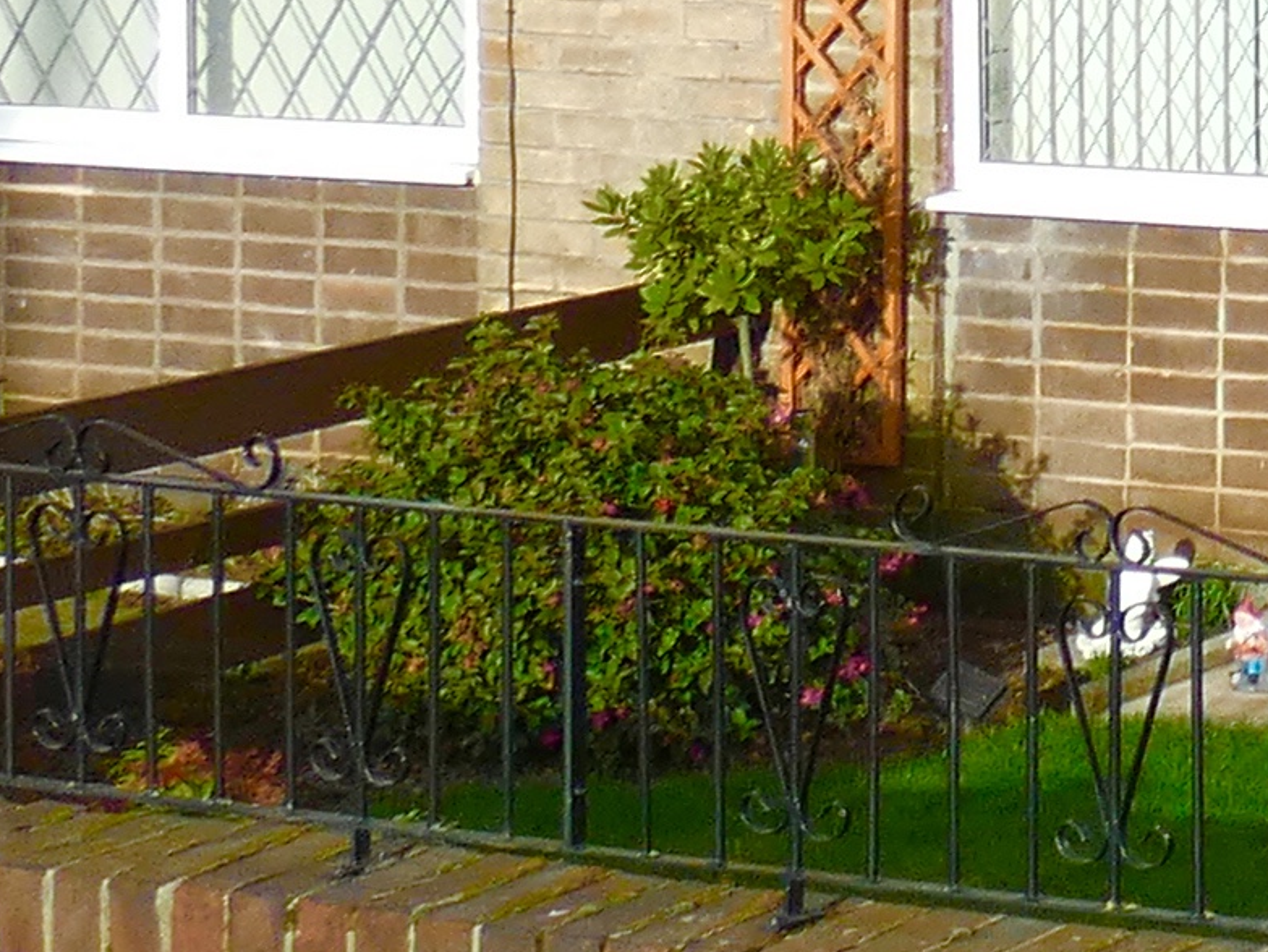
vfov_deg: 11.6
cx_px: 2549
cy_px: -246
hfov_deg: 13.5
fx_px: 4581
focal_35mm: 125
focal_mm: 3.6
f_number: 2.8
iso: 80
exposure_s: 1/800
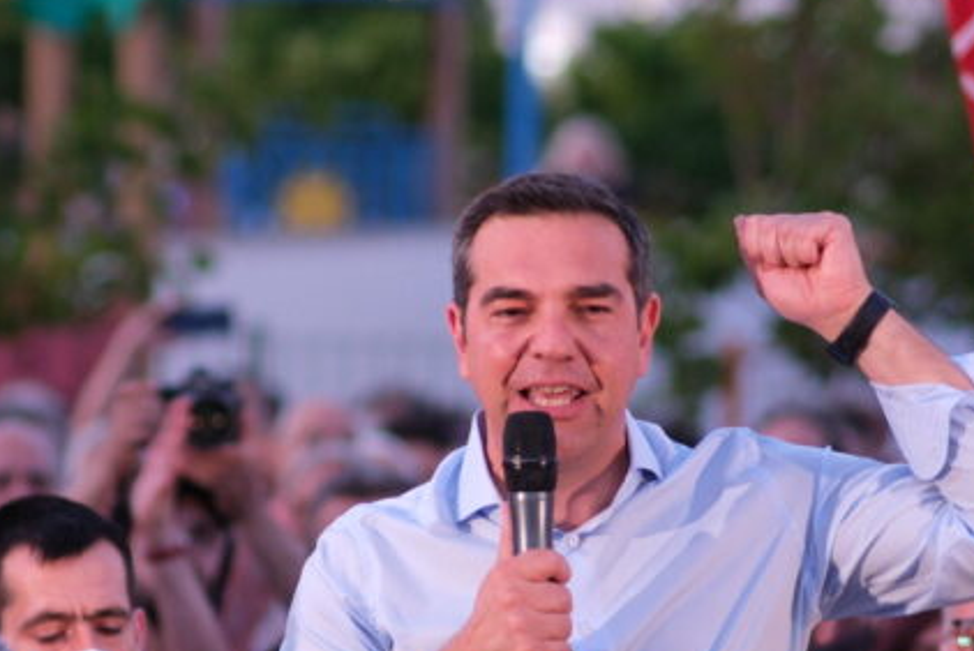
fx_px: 5252
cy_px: 477
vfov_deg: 7.1
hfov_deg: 10.6
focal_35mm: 194
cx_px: 637
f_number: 1.8
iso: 800
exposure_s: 1/250
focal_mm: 85
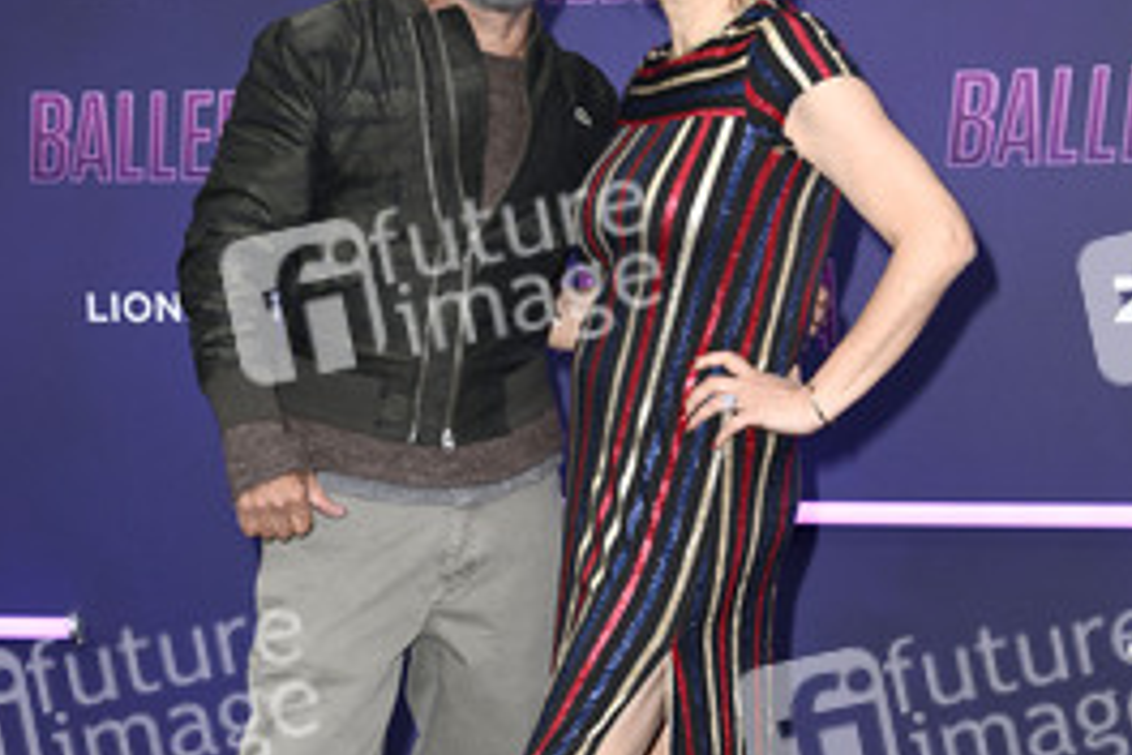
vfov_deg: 14.5
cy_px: 498
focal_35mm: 94
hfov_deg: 21.7
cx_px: 566
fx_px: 2956
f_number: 5.6
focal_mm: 62
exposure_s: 1/250
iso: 320
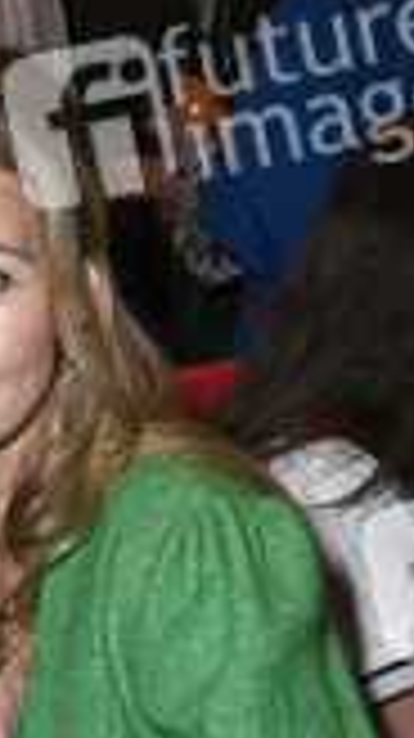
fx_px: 1995
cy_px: 778
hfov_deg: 11.4
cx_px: -176
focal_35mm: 102
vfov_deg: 20.2
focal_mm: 40
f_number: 5.6
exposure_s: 1/50
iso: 2000
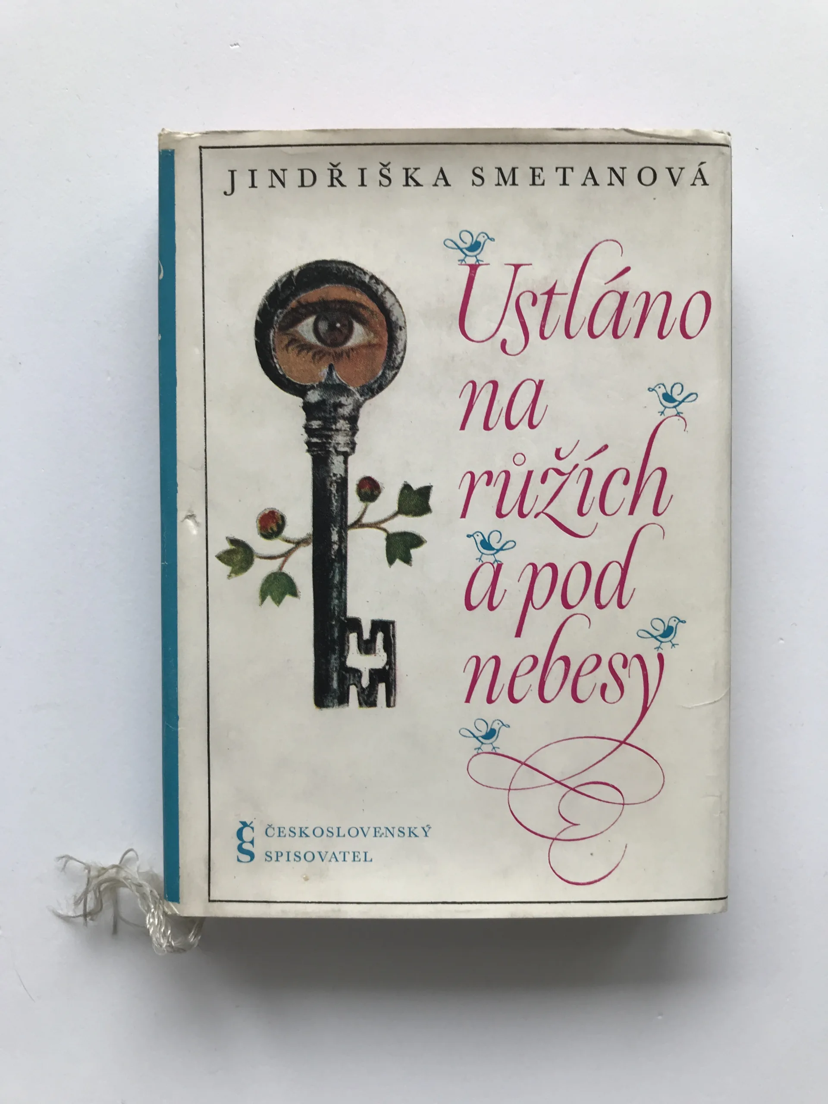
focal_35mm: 28
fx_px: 893
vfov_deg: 63.4
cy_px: 552
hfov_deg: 49.7
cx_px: 414
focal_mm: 3.99
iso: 20
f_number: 1.8
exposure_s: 1/105
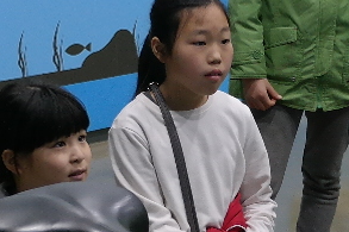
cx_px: 243
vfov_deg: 7.7
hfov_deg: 11.6
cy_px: 187
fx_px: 1715
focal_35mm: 177
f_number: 3.5
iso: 800
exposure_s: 1/40
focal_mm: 20
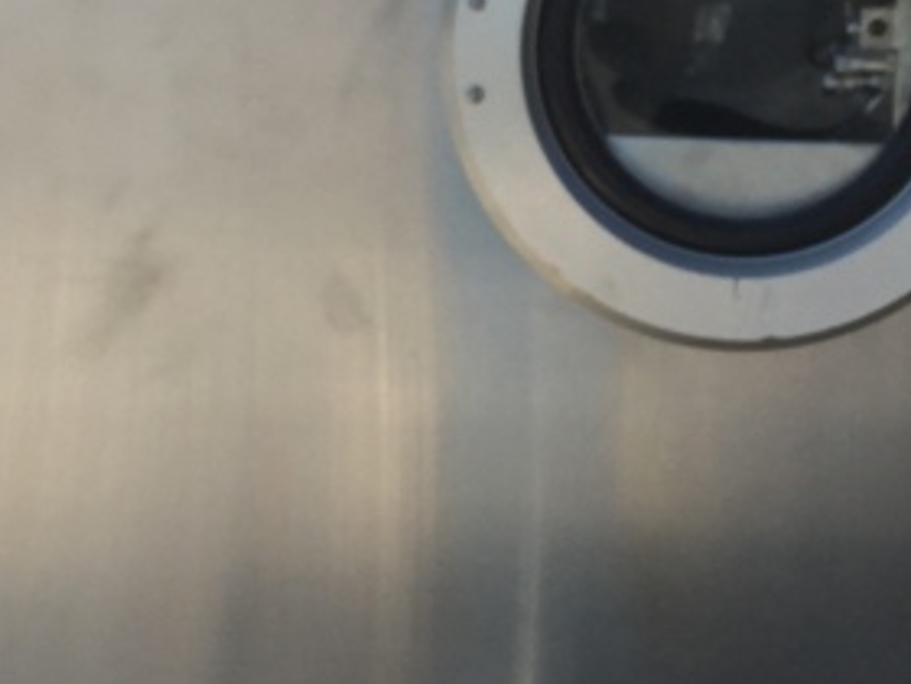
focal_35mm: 106
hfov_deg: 18.4
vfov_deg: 13.9
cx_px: 742
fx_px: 2790
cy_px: 228
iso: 32
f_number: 2.2
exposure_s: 1/1041
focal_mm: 4.15
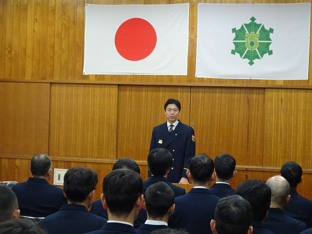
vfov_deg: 18.9
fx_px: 703
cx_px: 156
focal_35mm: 78
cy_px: 117
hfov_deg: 25.0
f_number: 5
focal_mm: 13.26
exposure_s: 1/50
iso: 800
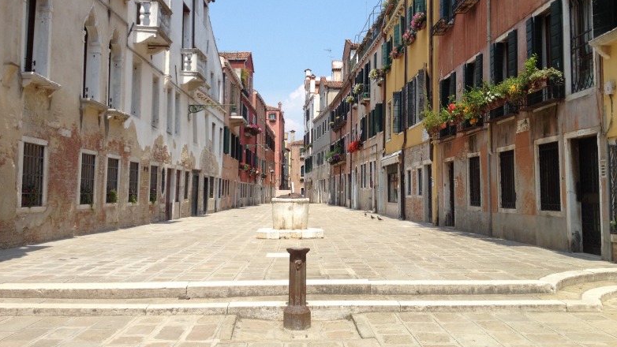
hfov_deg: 51.6
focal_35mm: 39
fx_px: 638
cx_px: 313
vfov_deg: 30.3
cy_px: 129
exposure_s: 1/1381
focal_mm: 4.28
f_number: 2.4
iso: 50
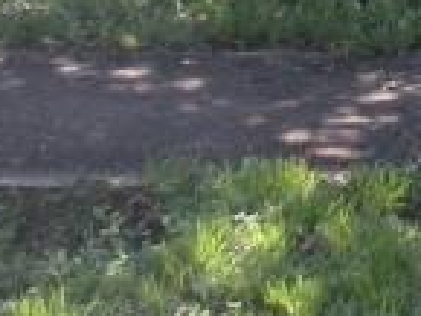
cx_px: 1118
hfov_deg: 7.2
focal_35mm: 254
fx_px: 3092
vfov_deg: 5.5
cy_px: -629
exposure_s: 1/116
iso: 64
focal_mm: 6.3
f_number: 3.5
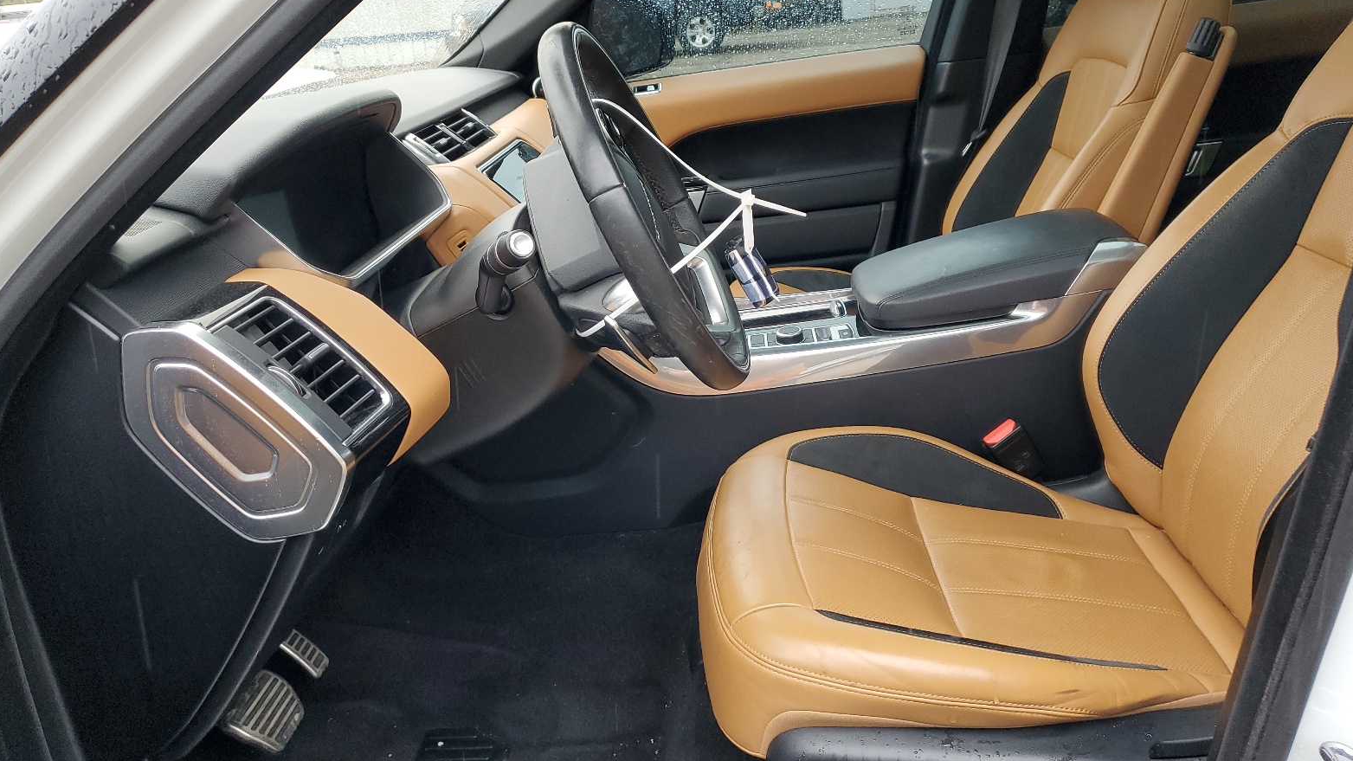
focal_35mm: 29
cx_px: 674
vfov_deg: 40.1
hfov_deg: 66.1
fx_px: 1040
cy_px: 346
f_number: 1.5
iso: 98
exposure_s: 1/120
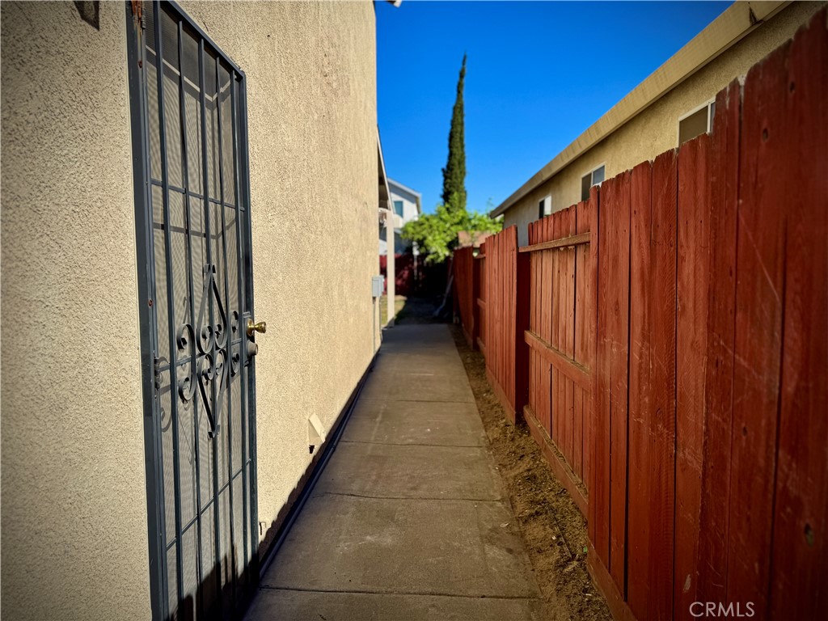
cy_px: 310
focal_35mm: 24
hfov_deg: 71.6
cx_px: 414
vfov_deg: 56.8
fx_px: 574
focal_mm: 6.76
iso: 80
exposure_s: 1/6410
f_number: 1.78
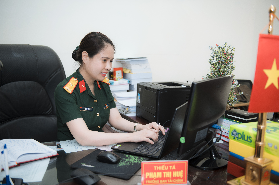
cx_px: 140
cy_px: 92
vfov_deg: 37.8
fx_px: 271
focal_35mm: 35
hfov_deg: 54.5
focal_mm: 35
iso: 640
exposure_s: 1/200
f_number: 3.5
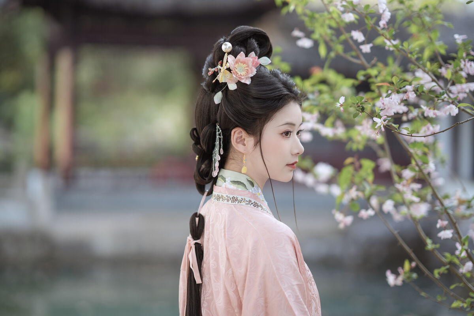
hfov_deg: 23.9
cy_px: 158
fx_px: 1119
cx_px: 237
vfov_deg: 16.1
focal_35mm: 85
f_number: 1.4
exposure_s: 1/1000
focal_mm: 85
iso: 125
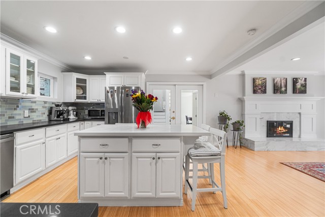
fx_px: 135
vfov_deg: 77.3
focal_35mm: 15
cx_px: 162
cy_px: 108
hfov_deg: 100.4
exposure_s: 1/15
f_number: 7.1
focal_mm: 10
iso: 320
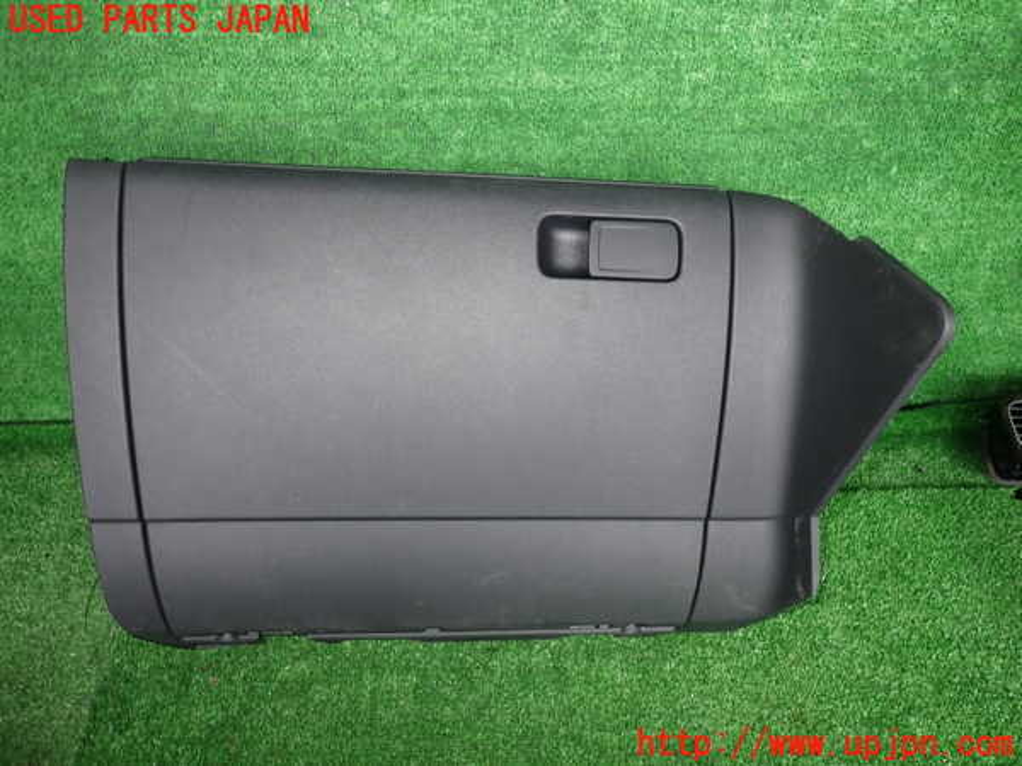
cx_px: 511
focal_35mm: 25
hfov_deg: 69.4
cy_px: 383
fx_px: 738
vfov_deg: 54.9
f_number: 2
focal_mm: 4.5
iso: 100
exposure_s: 1/100
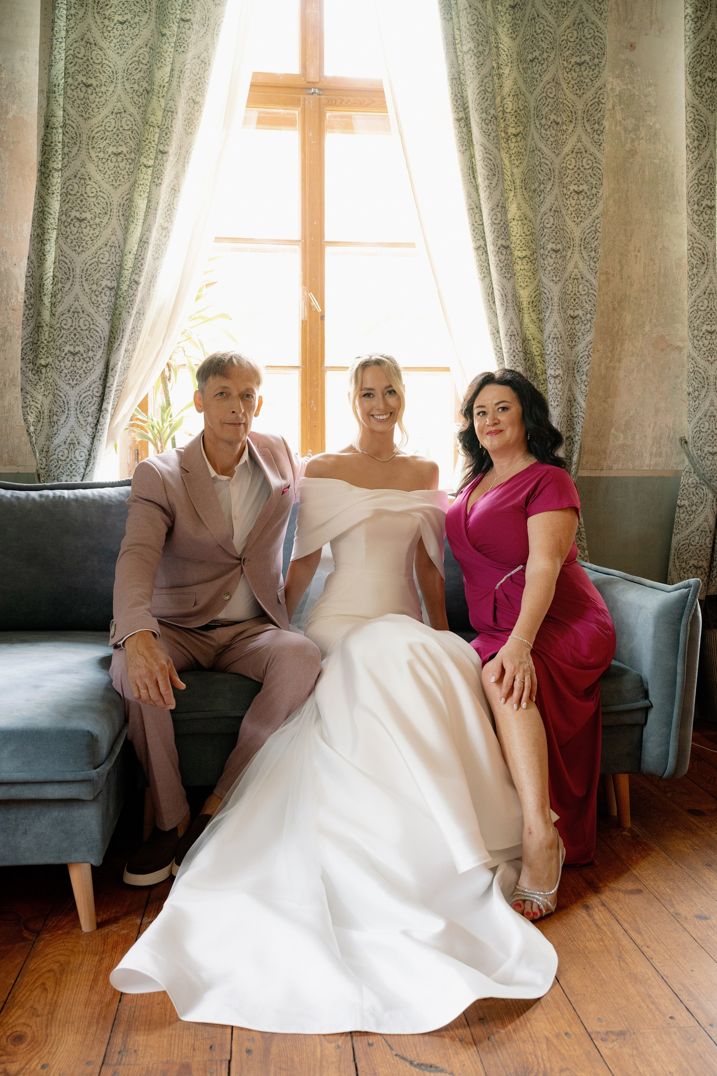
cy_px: 538
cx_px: 358
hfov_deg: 41.7
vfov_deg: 59.5
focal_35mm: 32
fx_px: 941
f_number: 4.5
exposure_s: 1/50
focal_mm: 31.5
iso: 1250
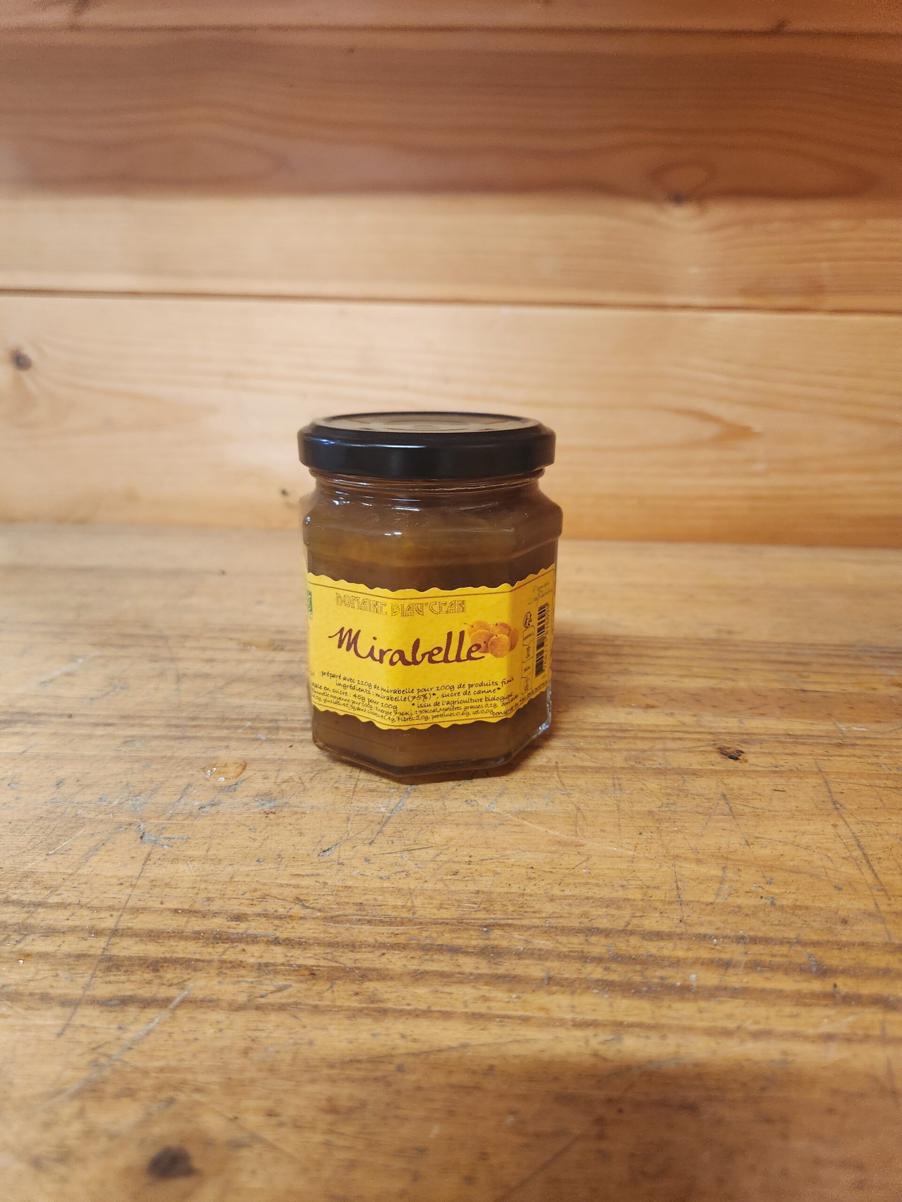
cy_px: 601
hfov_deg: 58.9
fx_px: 799
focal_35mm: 23
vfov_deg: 73.9
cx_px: 451
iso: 500
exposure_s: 1/100
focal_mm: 5.4
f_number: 1.8
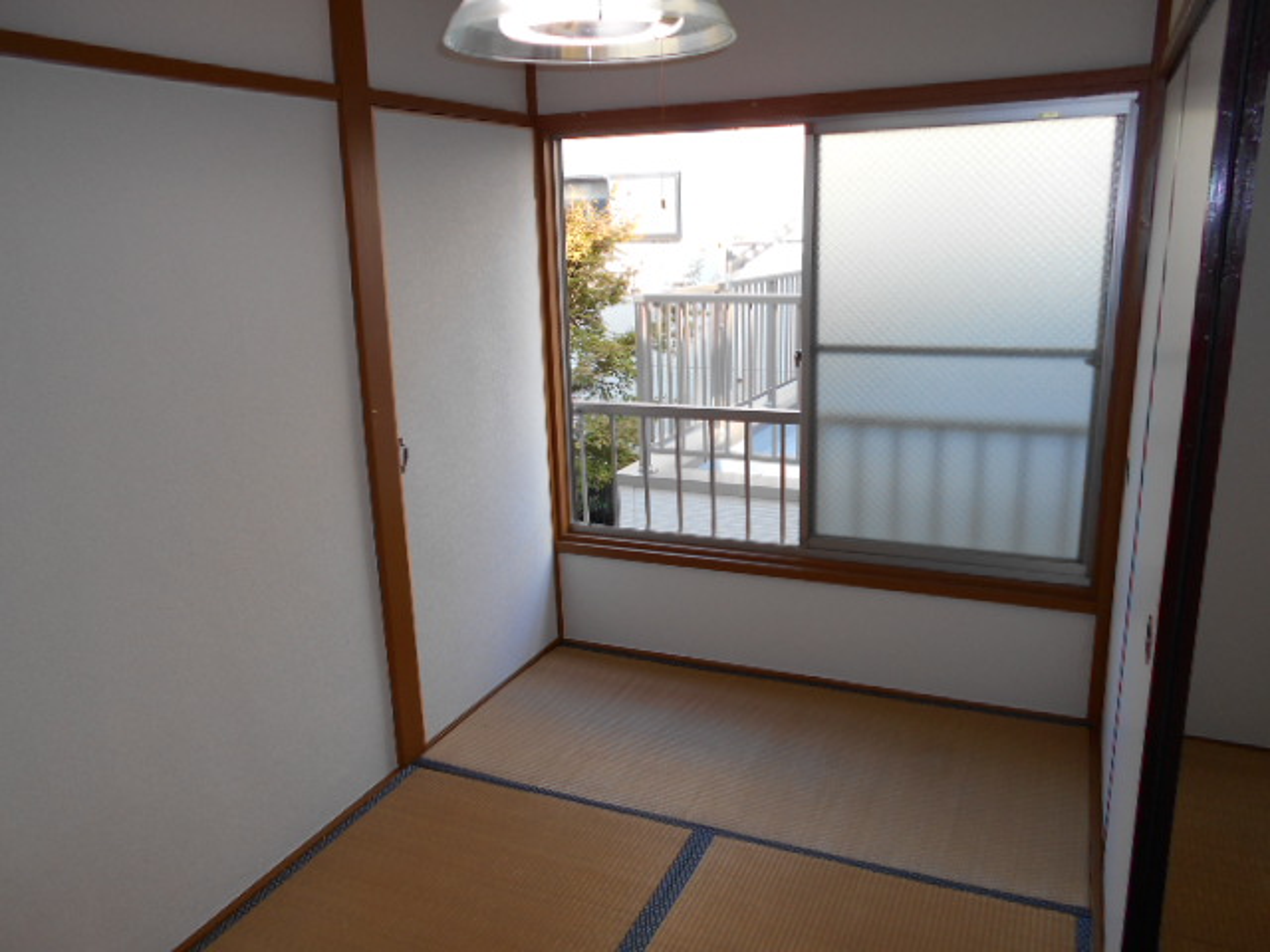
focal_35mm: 26
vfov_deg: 53.1
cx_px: 635
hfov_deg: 67.3
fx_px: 954
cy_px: 476
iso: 80
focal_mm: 4.6
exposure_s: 1/60
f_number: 3.2
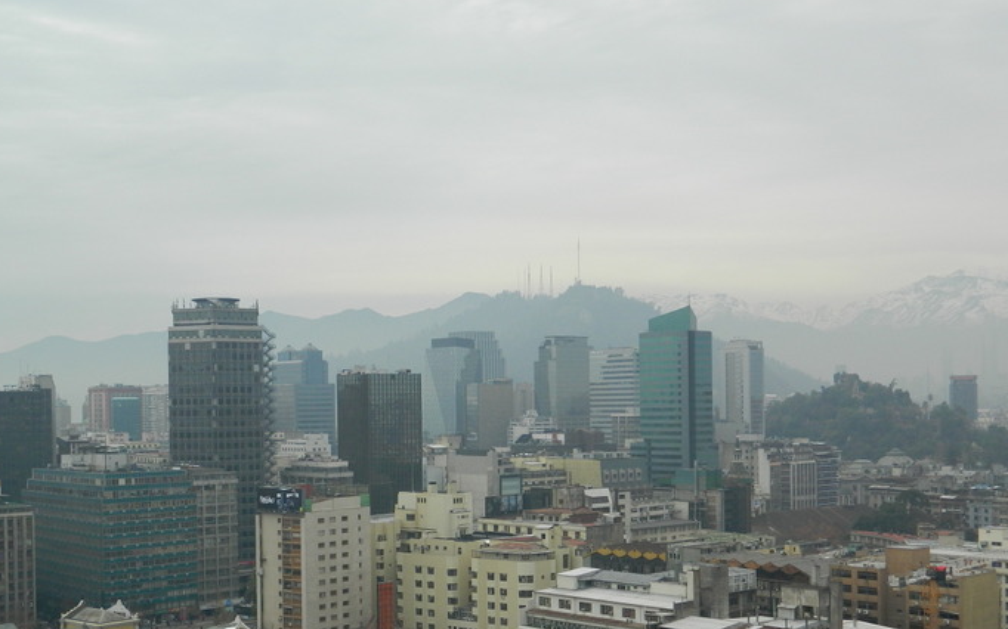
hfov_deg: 39.5
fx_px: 1401
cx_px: 452
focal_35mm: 51
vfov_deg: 25.2
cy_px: 437
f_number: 3.5
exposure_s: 1/500
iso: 80
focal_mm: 7.3
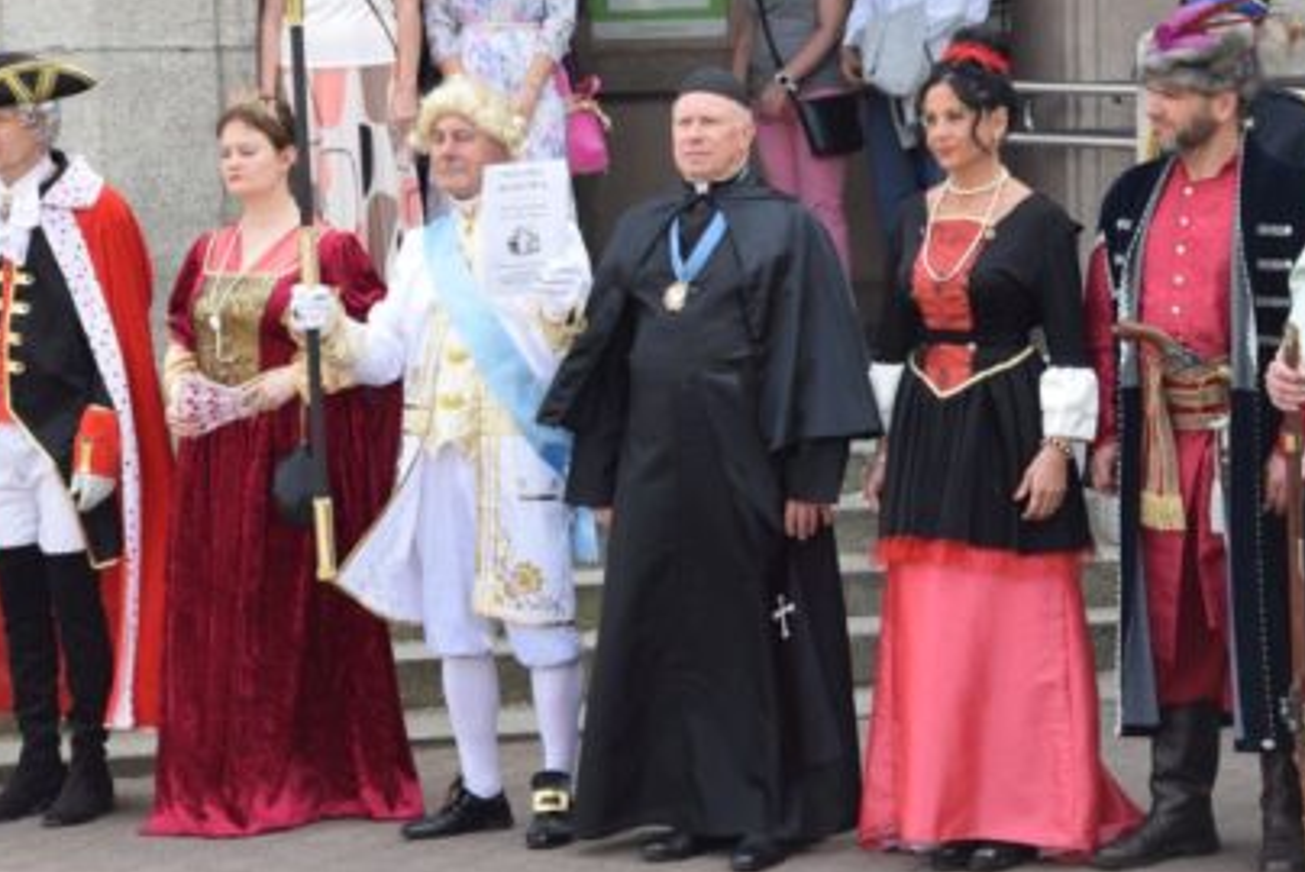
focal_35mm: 138
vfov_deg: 9.9
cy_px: 255
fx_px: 5006
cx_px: 720
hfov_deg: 14.9
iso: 320
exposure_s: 1/250
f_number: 8
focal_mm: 62
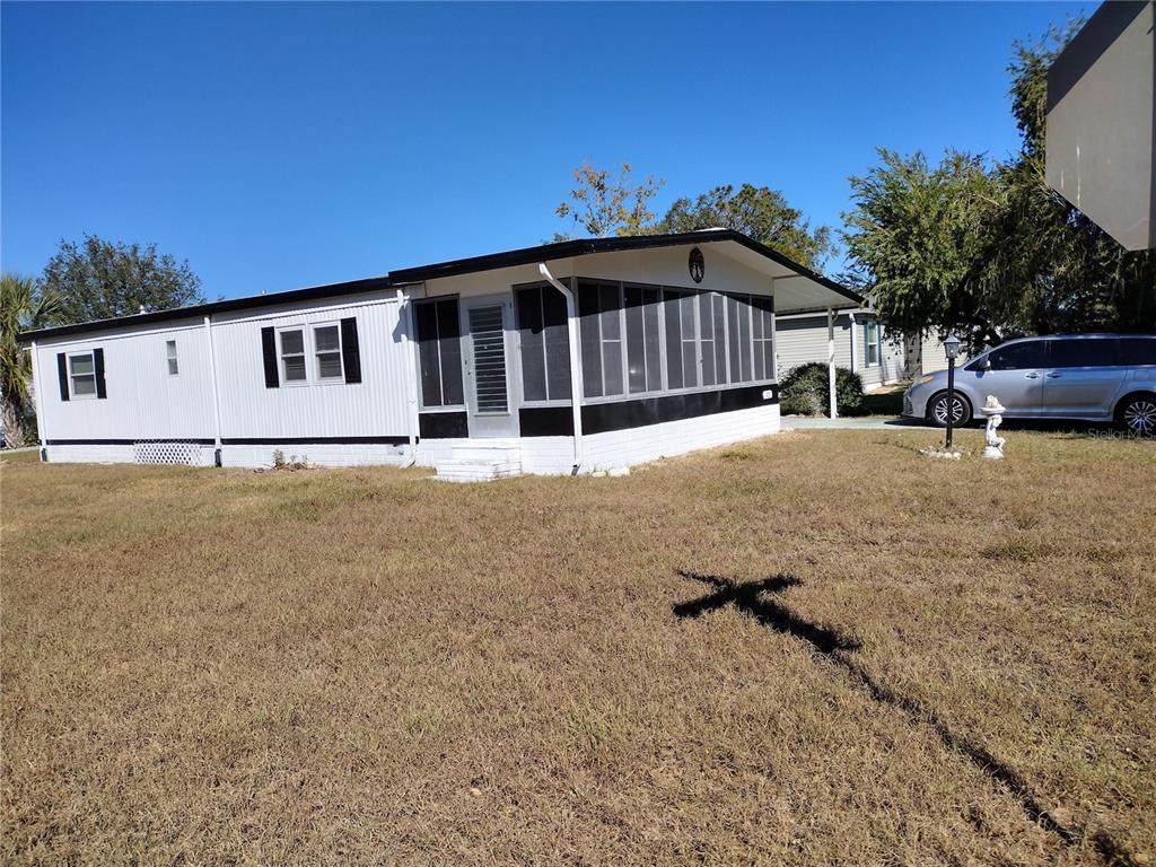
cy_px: 434
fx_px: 902
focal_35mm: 27
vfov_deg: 51.4
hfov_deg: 65.3
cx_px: 578
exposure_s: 1/4370
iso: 100
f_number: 1.7
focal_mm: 4.71
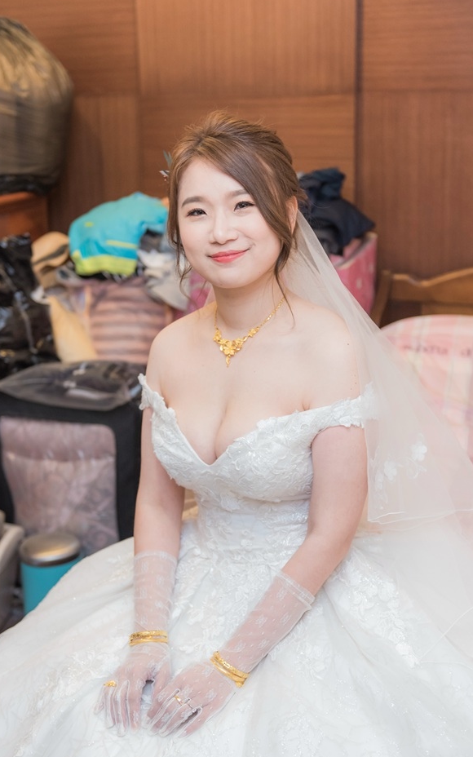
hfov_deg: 24.0
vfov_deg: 37.5
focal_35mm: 54
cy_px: 410
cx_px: 231
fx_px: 1114
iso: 1600
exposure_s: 1/200
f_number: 3.2
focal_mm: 48
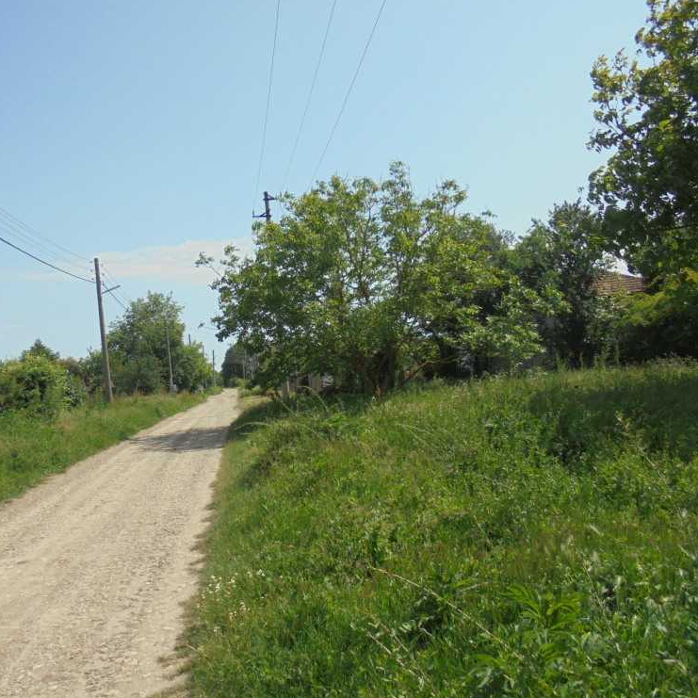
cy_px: 349
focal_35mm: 31
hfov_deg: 52.2
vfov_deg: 52.5
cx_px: 285
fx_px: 707
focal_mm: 4.6
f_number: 11.5
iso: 250
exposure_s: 1/250
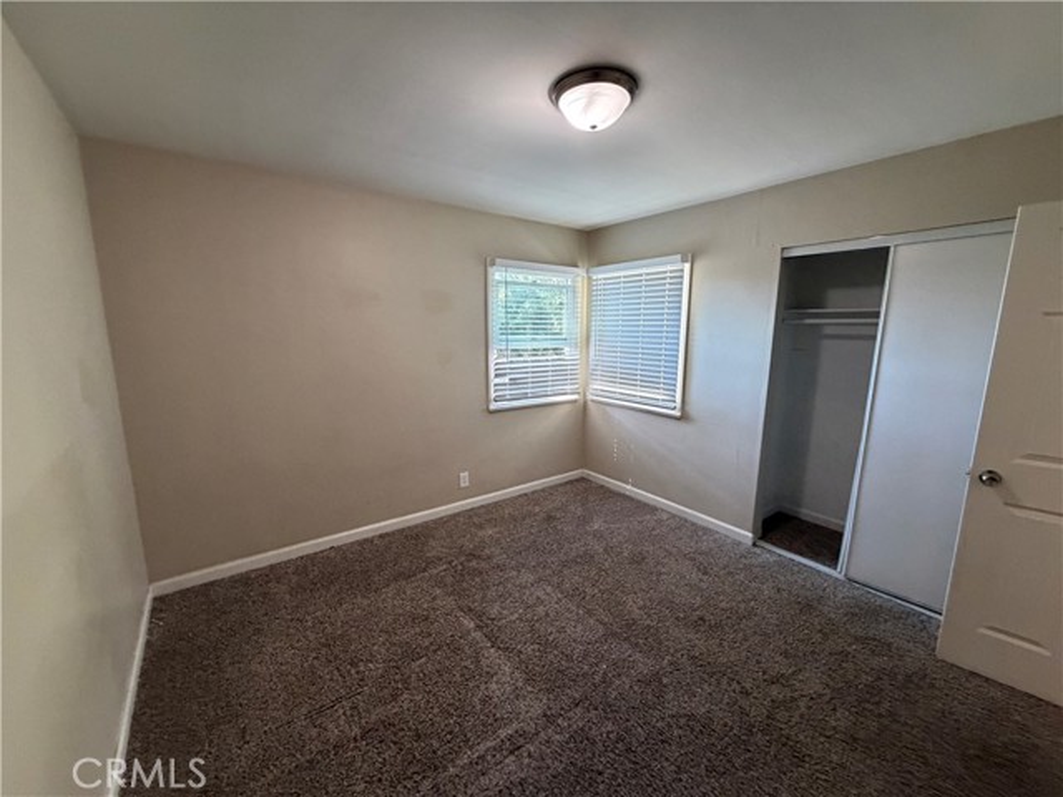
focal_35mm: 14
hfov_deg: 102.1
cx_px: 532
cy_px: 398
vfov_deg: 85.7
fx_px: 430
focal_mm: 2.22
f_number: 2.2
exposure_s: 1/60
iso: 400
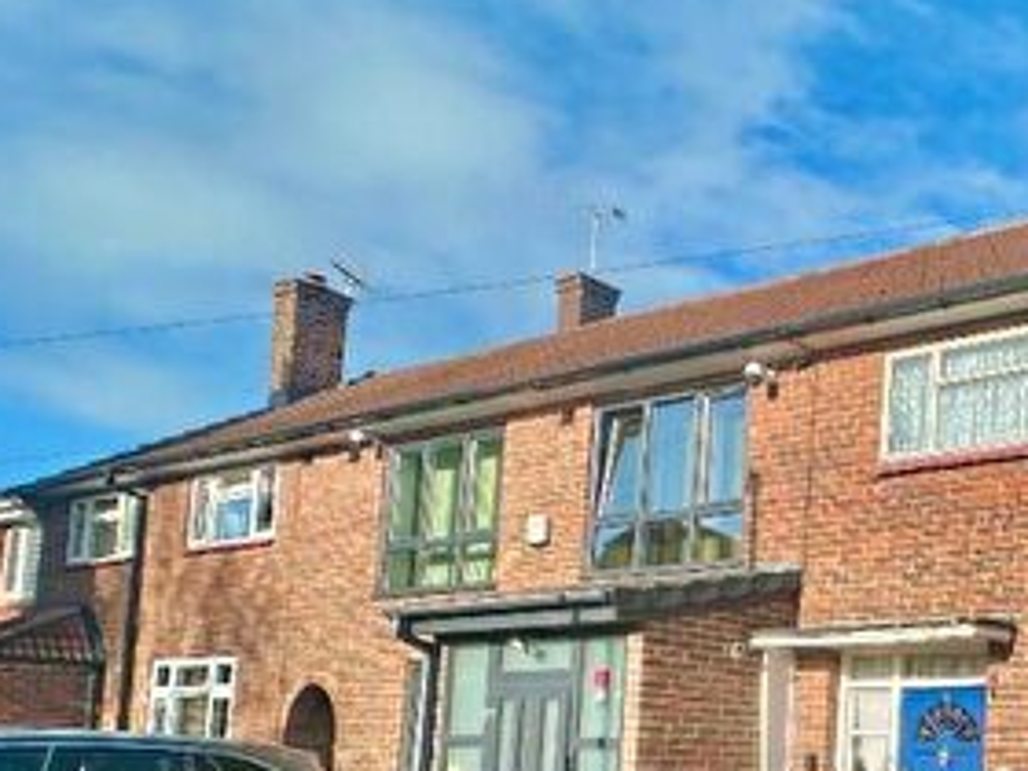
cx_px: 1204
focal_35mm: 35
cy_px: 703
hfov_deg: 39.6
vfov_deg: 37.8
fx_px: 1039
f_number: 2.2
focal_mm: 2.22
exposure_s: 1/2564
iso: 50
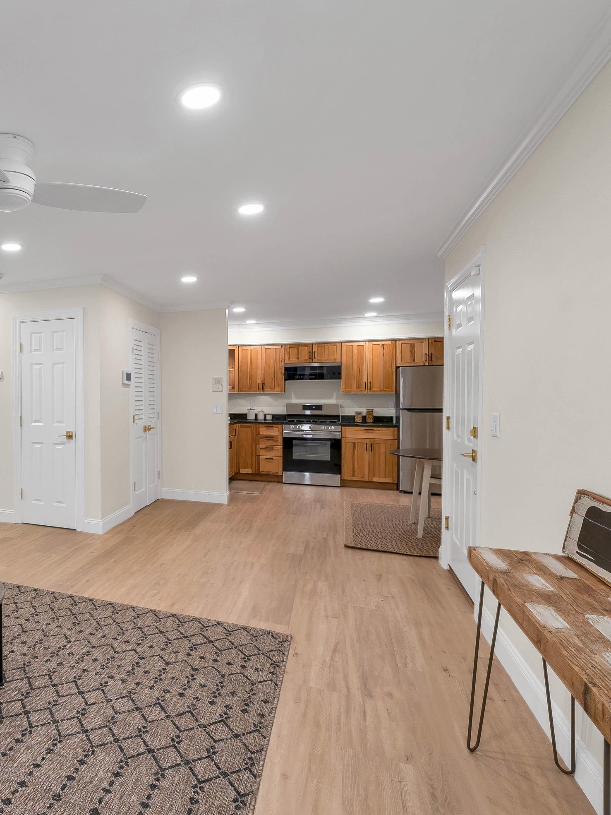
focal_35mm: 21
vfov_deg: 79.0
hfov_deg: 56.0
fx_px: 494
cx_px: 75
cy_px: 403
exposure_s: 1/13
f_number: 8
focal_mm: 14
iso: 400
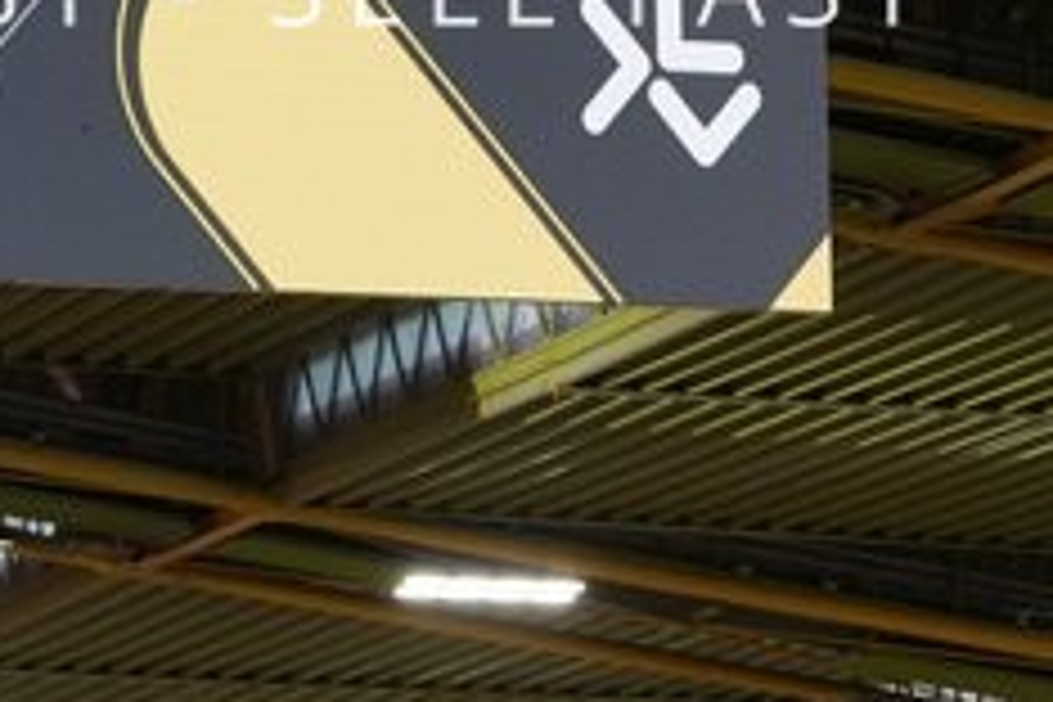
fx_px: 9096
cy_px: -106
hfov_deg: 6.6
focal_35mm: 311
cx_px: 189
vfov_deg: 4.4
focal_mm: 91
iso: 1250
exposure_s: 1/160
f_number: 6.3
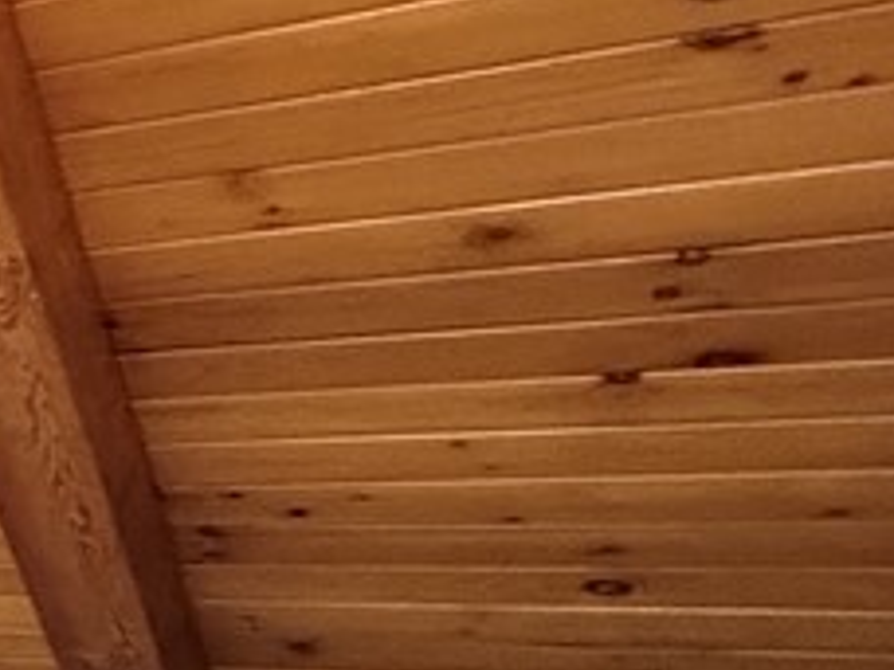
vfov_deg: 22.7
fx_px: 1627
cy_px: 611
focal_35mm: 63
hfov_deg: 18.6
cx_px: -925
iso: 1000
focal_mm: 2.22
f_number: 2.2
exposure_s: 1/60
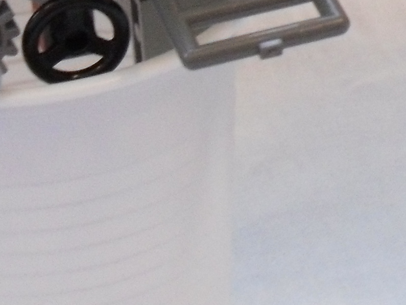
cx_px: 537
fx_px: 2065
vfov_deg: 8.2
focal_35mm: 176
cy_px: -196
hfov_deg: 10.9
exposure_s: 1/16
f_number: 3
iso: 400
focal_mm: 6.3
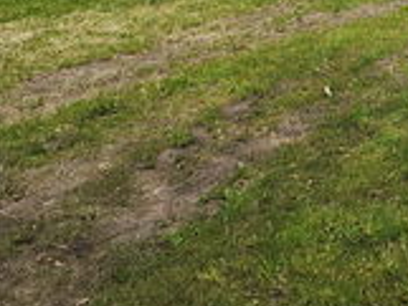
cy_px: -23
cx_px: 644
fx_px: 861
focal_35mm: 73
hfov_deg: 21.5
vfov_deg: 19.4
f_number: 1.8
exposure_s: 1/1659
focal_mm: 6.4
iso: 12
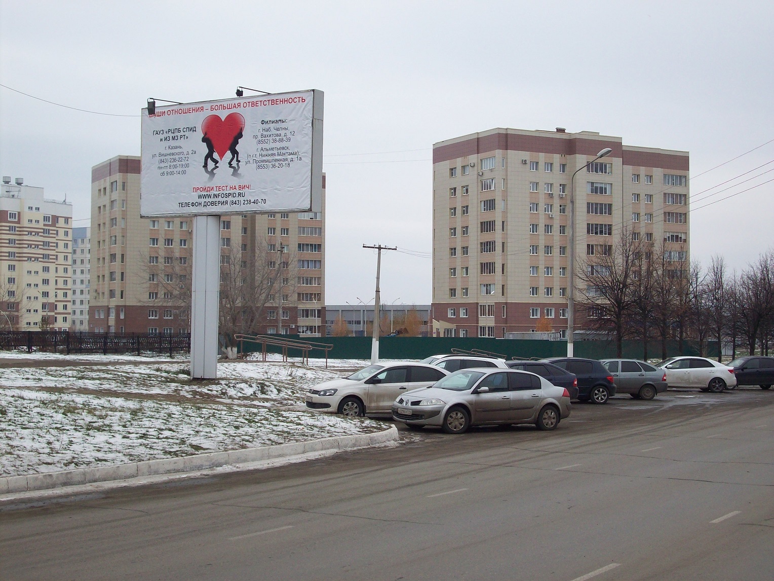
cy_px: 290
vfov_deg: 27.0
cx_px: 387
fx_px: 1207
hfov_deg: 35.5
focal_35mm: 54
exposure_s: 1/211
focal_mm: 9
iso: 80
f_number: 3.4
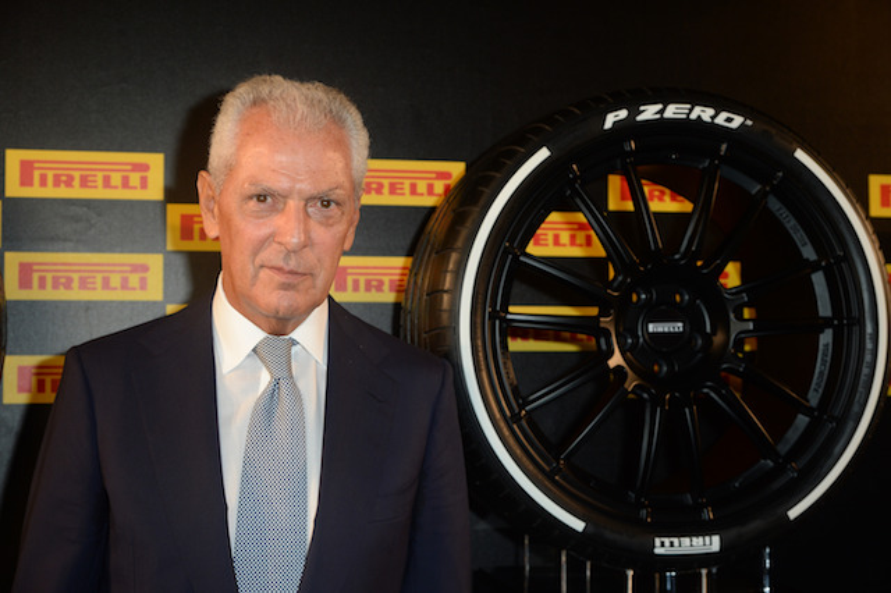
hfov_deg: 36.3
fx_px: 1360
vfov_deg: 24.6
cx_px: 446
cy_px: 296
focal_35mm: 55
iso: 1000
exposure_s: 1/200
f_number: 5
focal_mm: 55
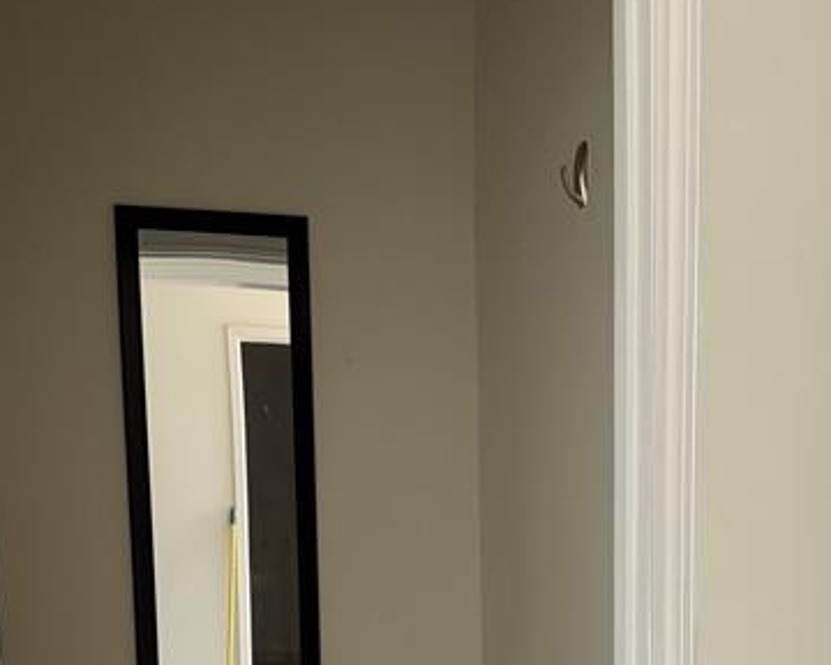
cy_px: 667
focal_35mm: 50
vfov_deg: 28.4
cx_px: 471
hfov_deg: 37.3
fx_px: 1230
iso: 640
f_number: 1.78
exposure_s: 1/60
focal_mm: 6.76
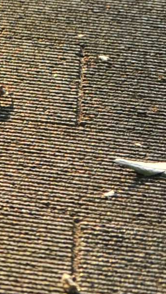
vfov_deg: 5.8
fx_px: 2875
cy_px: -6
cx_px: -799
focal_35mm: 368
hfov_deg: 3.0
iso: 400
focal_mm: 50
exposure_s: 1/125
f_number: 4
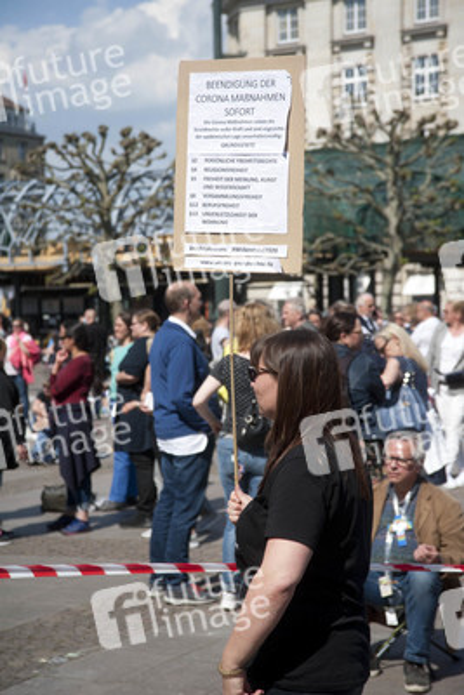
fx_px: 1545
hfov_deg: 17.1
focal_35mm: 80
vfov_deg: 25.4
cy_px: 348
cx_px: 232
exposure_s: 1/2500
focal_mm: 80
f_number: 6.3
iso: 500
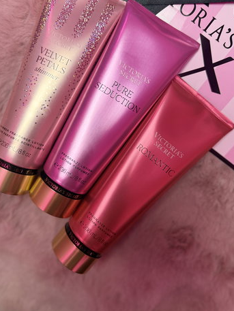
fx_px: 252
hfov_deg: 49.6
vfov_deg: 63.2
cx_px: 100
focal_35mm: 28
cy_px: 136
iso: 250
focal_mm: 6.76
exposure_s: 1/50
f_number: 1.78
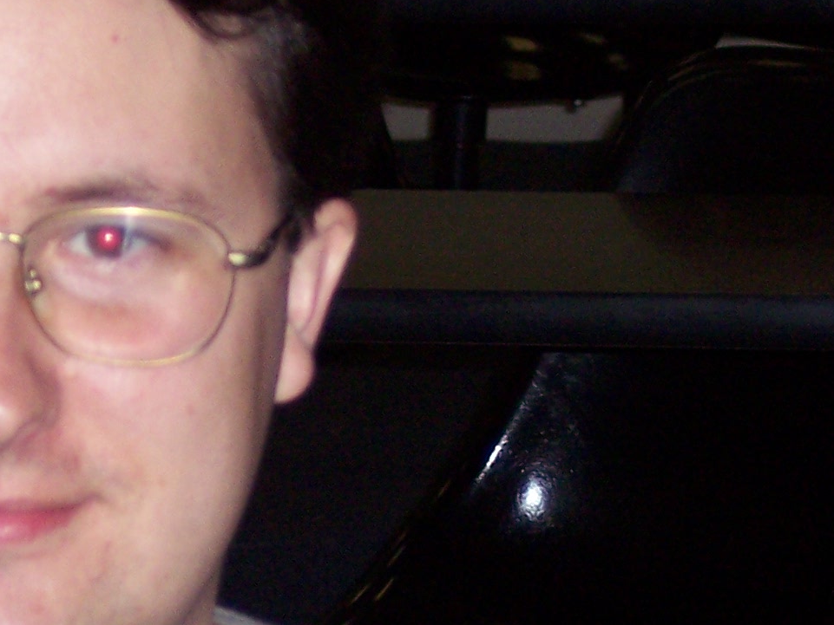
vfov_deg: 4.8
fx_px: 7446
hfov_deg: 6.4
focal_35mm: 309
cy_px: 585
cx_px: 43
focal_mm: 21.3
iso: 140
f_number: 4.8
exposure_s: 1/125
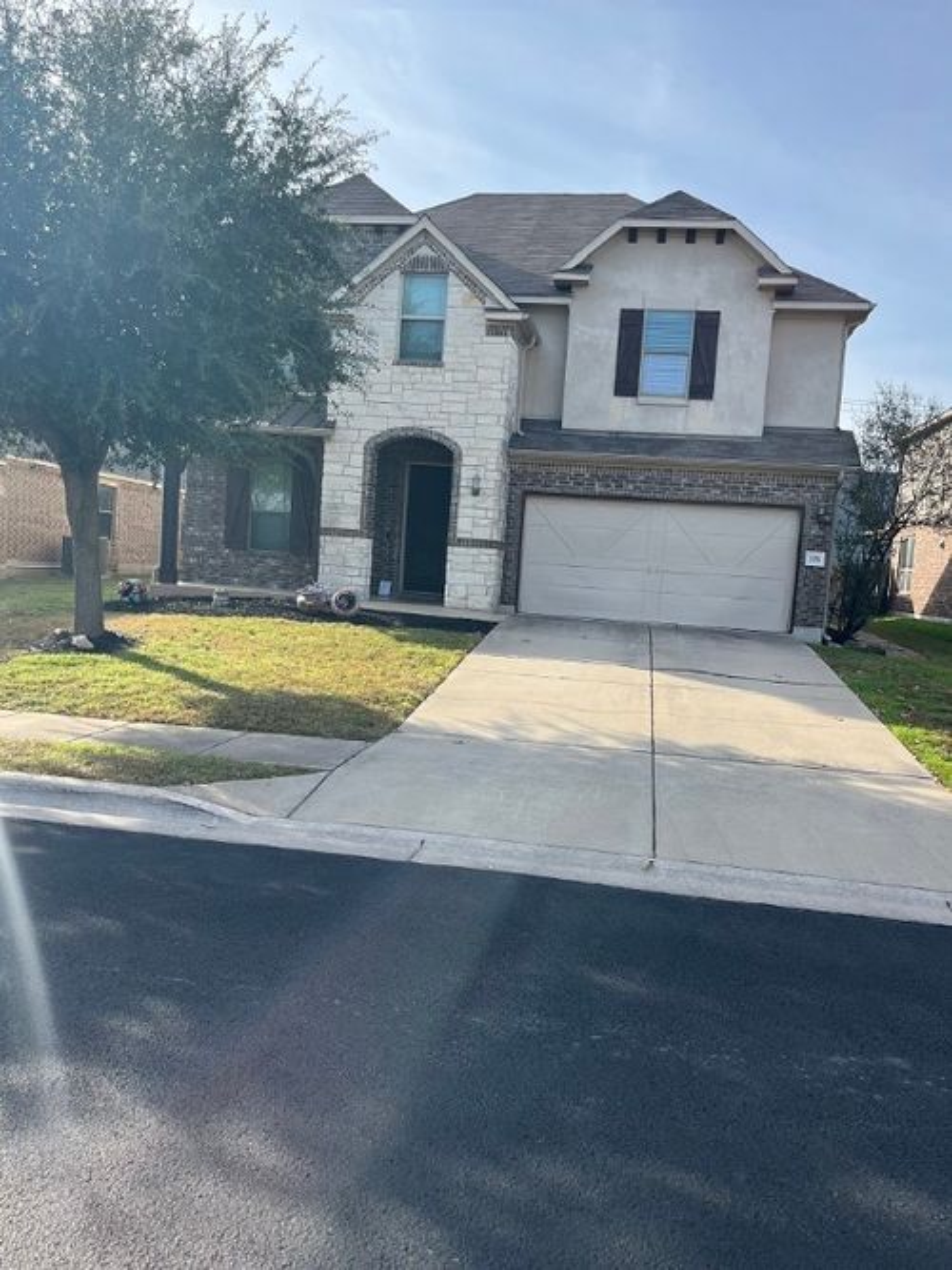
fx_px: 954
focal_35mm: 26
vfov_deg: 67.3
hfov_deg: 53.0
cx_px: 476
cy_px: 635
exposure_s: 1/1695
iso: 50
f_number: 1.6
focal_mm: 5.1
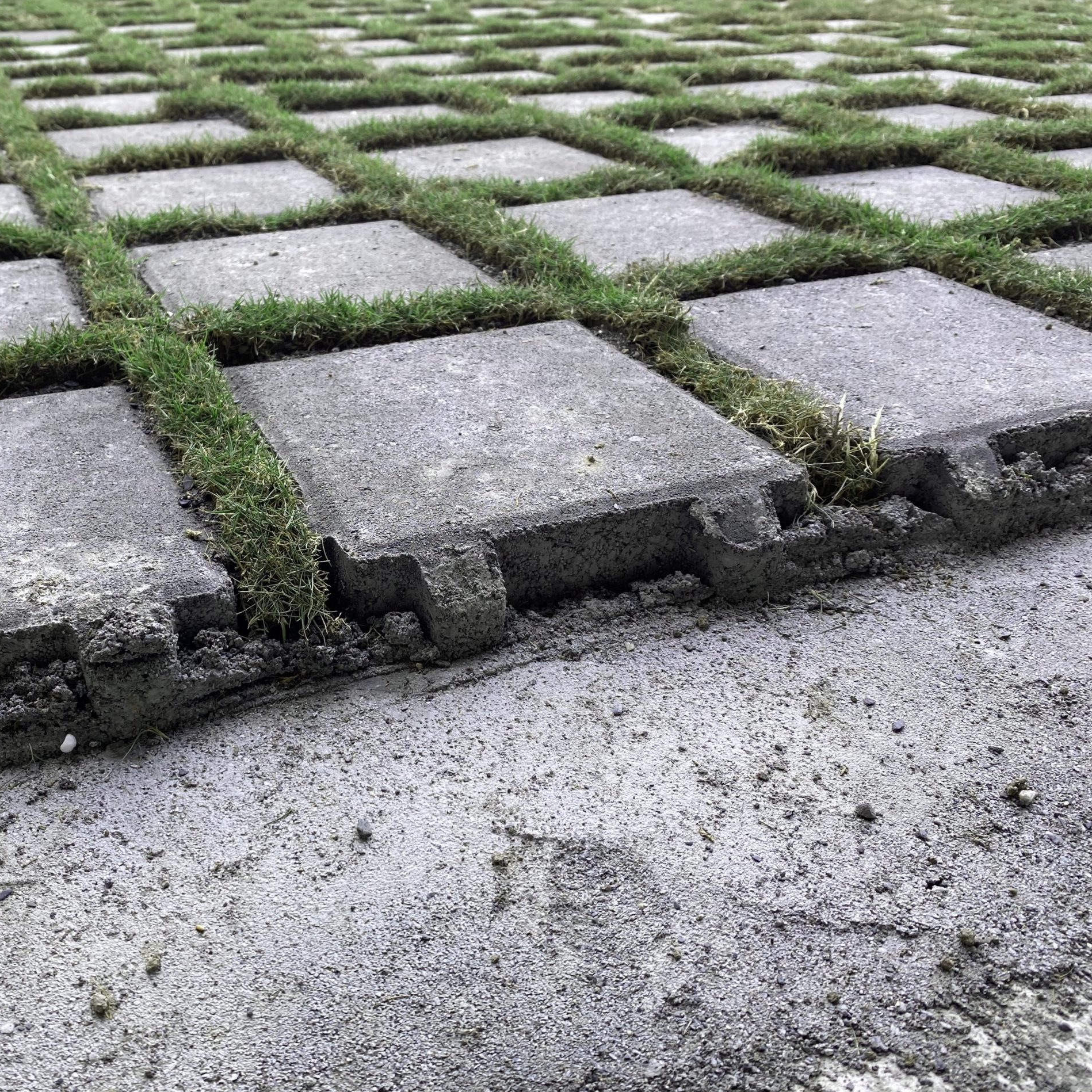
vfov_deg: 52.5
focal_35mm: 31
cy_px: 543
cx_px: 372
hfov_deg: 51.6
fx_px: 1106
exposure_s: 1/122
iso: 40
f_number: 1.8
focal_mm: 4.25
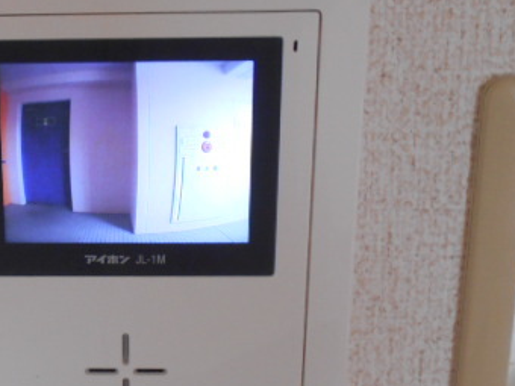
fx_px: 952
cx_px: 85
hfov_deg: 29.4
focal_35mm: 64
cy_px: 201
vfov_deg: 22.9
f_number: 3.6
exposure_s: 1/30
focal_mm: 5.8
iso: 200
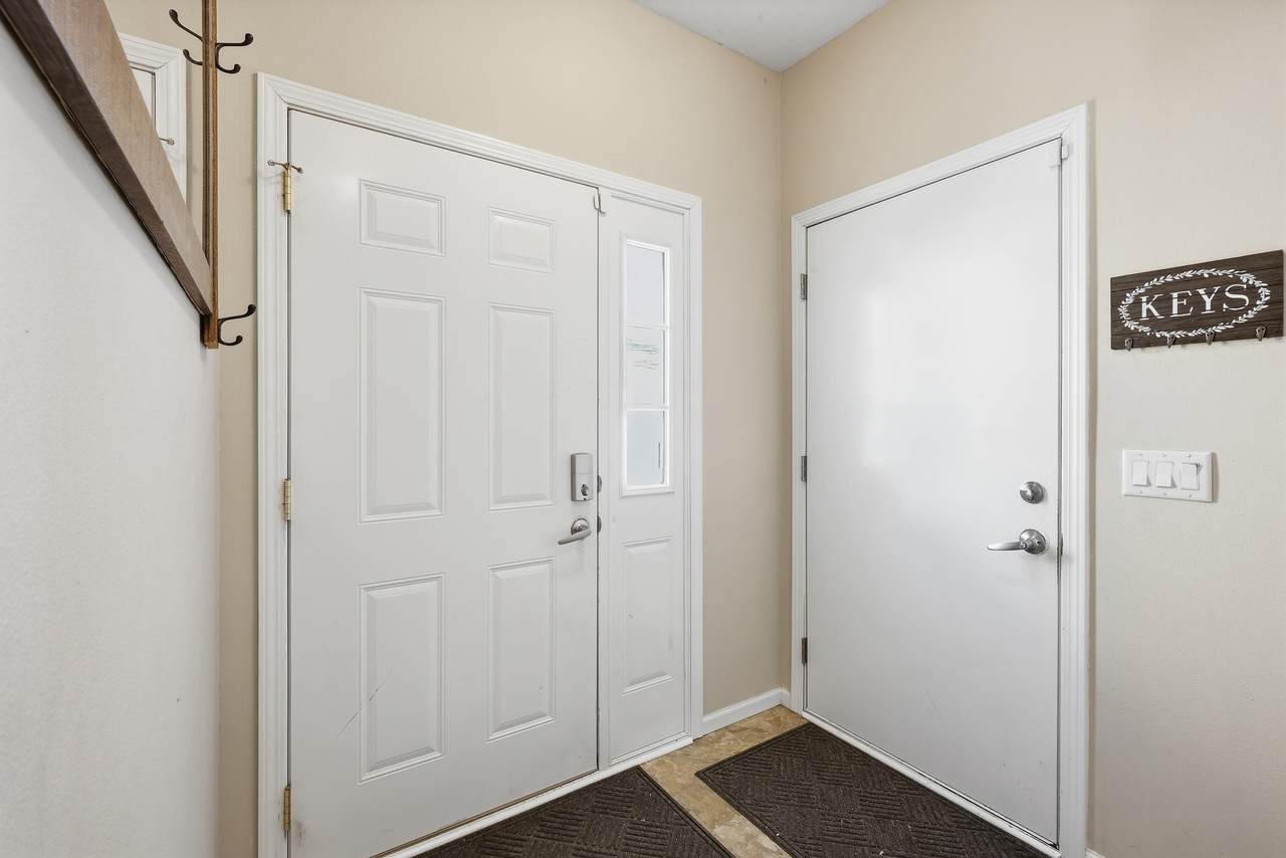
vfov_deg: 77.4
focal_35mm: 15
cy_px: 429
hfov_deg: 100.4
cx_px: 643
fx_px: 536
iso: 160
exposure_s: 1/13
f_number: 9
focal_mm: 10
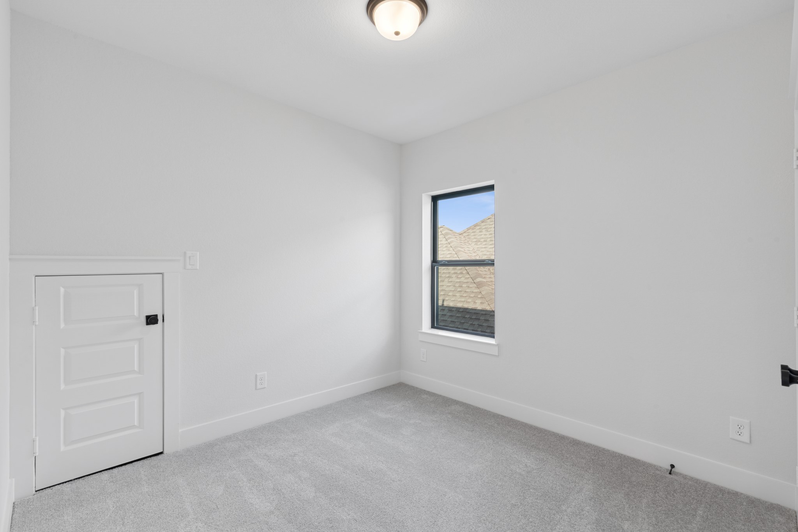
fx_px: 355
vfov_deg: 73.8
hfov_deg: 96.7
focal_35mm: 16
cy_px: 266
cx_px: 399
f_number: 9
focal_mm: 16
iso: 100
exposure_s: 1/10
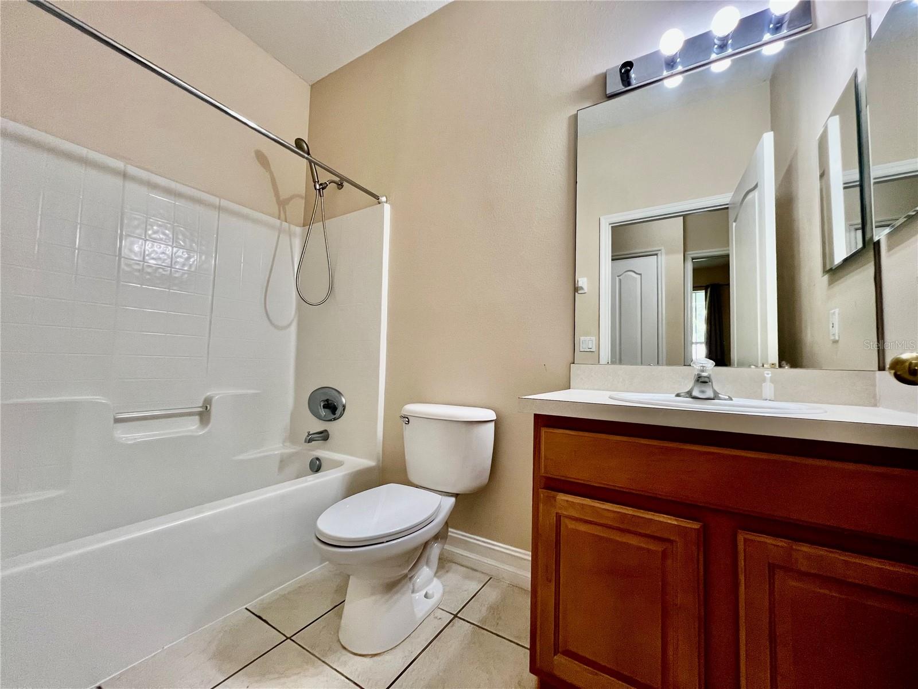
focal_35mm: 13
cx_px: 459
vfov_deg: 89.9
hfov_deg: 106.2
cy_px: 344
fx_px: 345
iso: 200
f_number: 1.8
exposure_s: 1/120
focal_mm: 1.57
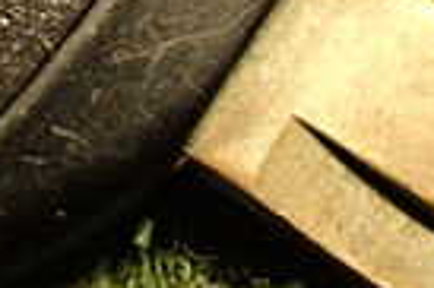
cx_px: -48
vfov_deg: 9.2
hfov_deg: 13.8
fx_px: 1758
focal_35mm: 146
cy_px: -85
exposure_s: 1/30
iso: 640
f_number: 2.4
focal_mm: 5.79
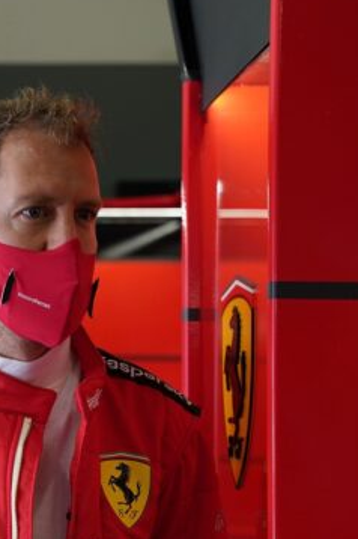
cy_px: 304
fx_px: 1629
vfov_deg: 18.8
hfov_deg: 12.2
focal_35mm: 109
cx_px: -84
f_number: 3.5
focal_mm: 56
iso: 800
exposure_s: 1/200
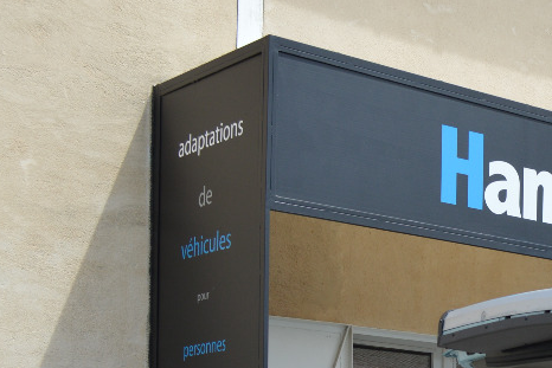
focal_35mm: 102
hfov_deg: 18.0
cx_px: 809
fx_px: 1564
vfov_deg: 12.7
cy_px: 566
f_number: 8
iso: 100
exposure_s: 1/250
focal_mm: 22
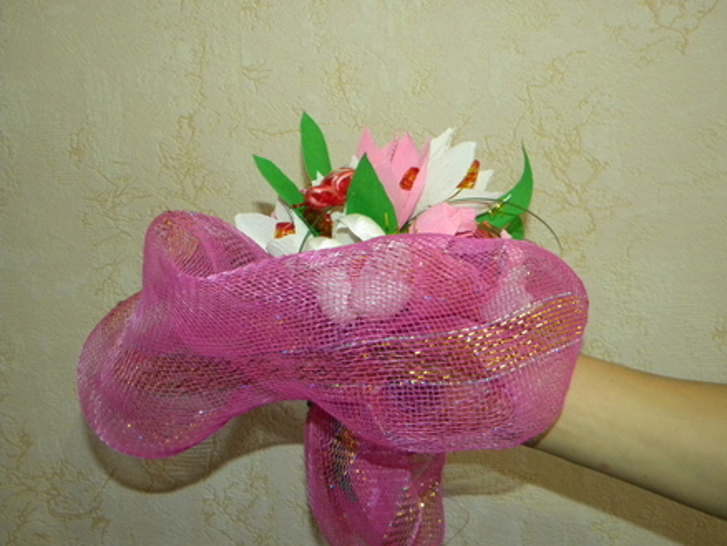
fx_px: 777
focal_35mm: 37
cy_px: 271
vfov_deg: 38.7
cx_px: 372
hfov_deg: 50.1
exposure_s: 1/30
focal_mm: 6.4
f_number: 3.7
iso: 400
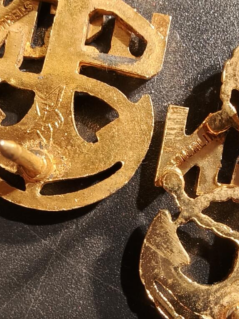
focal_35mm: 54
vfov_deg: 35.3
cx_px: 141
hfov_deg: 27.0
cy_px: 201
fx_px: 497
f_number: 2
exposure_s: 1/50
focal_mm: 2.32
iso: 320
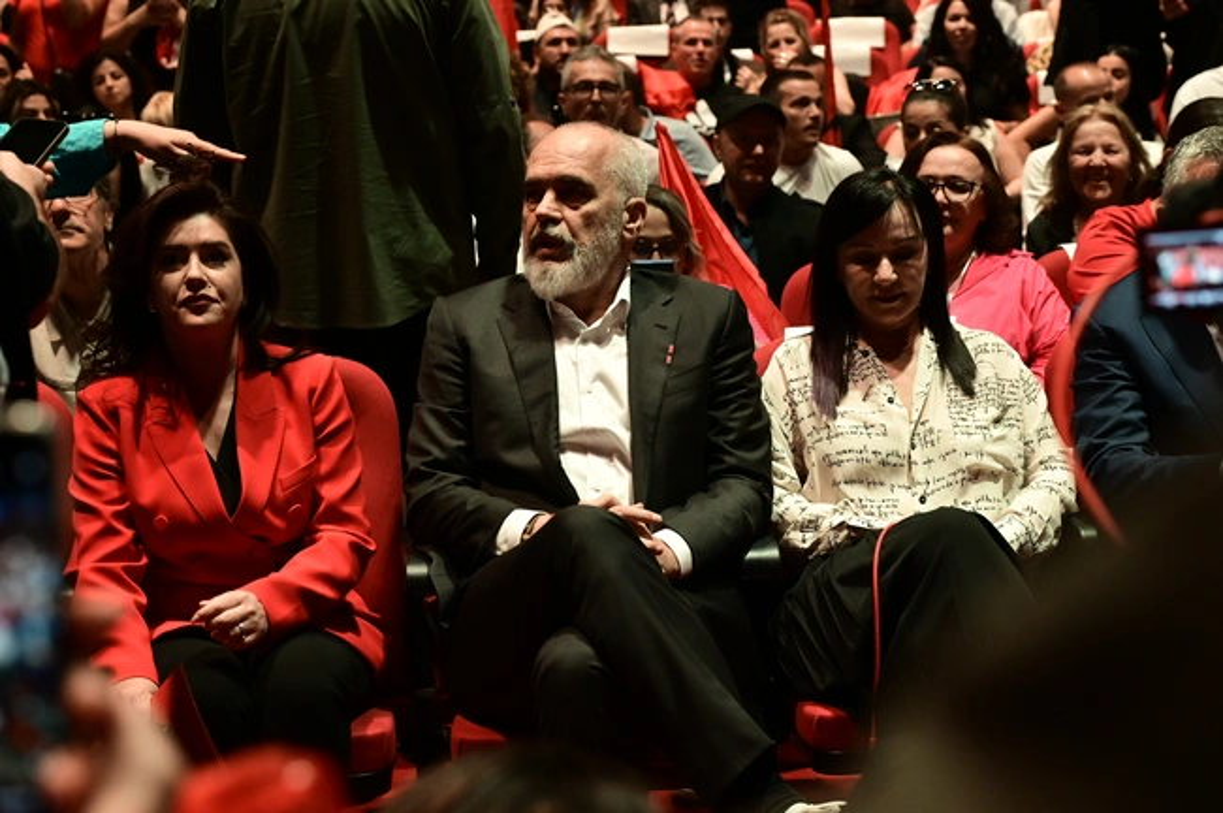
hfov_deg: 35.1
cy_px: 406
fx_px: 1934
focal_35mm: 57
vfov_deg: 23.7
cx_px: 612
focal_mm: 57
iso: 3200
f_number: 4.5
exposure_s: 1/125
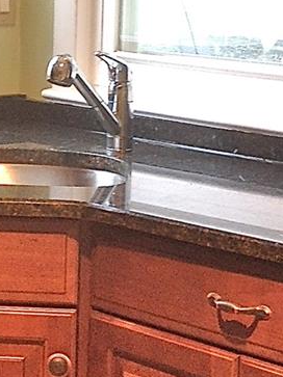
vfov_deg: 13.3
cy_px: 130
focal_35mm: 148
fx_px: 1614
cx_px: -30
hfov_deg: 9.9
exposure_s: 1/20
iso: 64
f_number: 2.4
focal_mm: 4.28
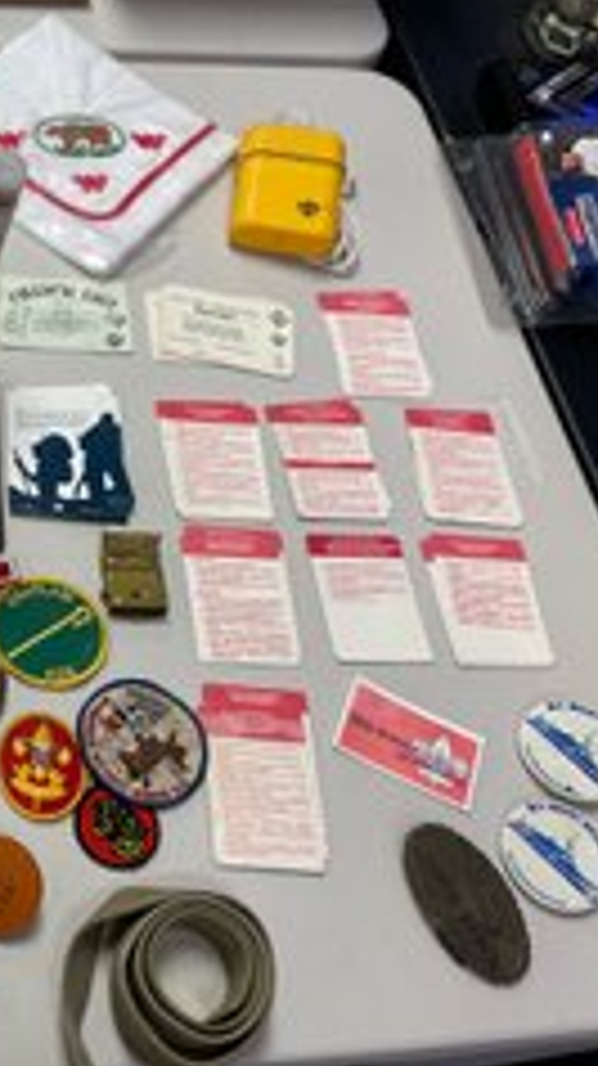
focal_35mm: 41
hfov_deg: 25.4
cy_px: 560
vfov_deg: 49.4
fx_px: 1158
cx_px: -155
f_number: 1.6
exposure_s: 1/120
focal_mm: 4.2
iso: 125
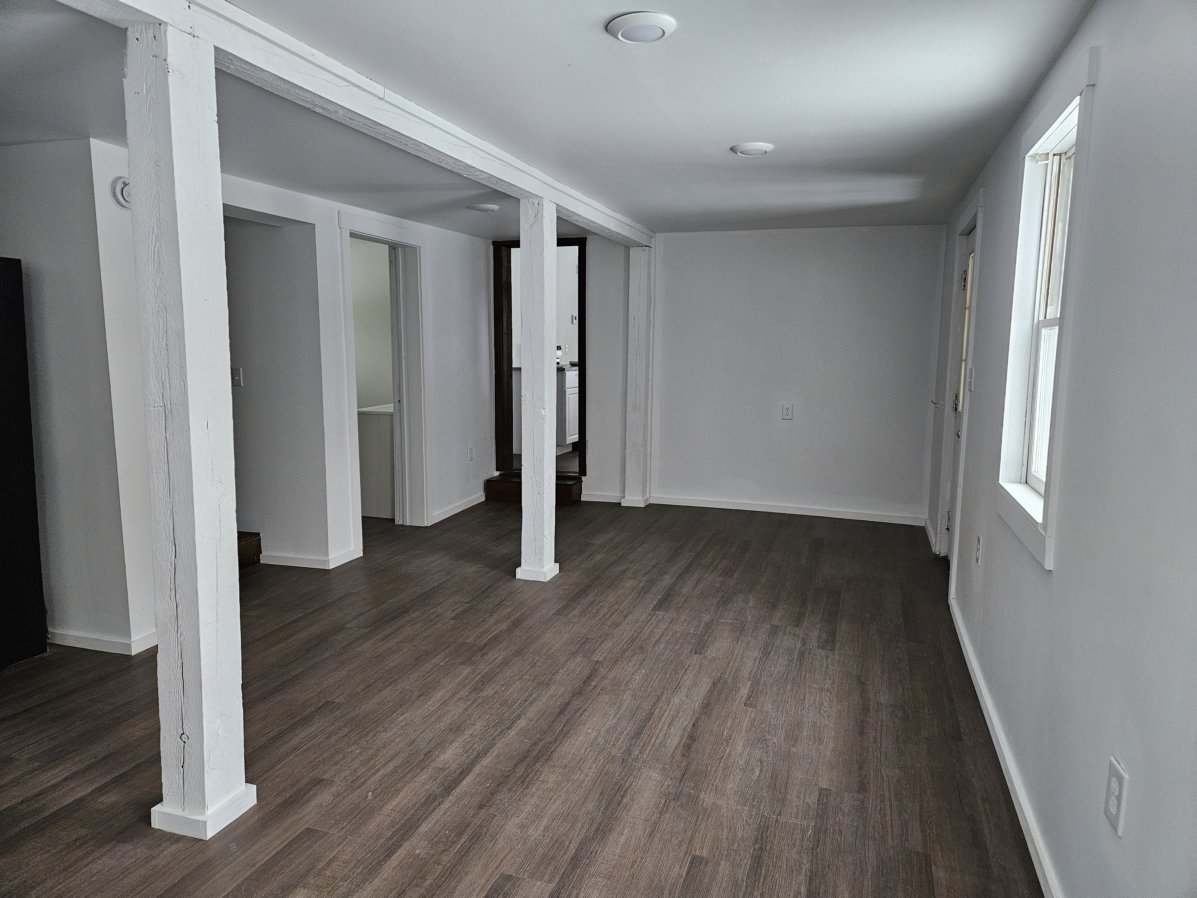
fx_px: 795
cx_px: 598
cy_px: 449
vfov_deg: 58.9
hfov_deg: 73.9
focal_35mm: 23
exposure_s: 1/120
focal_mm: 5.4
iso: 500
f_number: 1.8
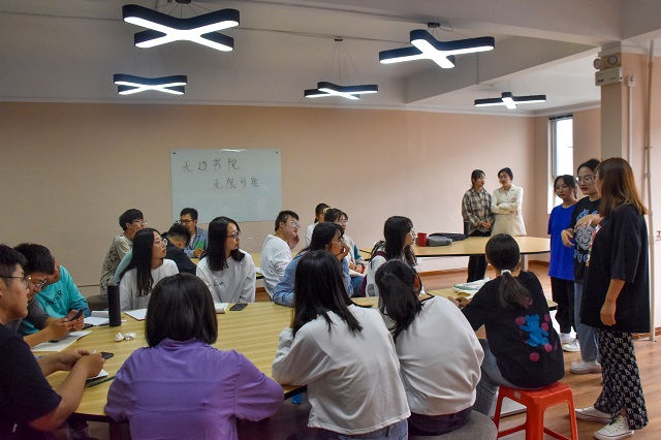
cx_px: 330
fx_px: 495
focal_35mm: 27
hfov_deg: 67.4
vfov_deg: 47.9
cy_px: 220
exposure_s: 1/60
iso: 1250
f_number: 7.1
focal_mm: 18
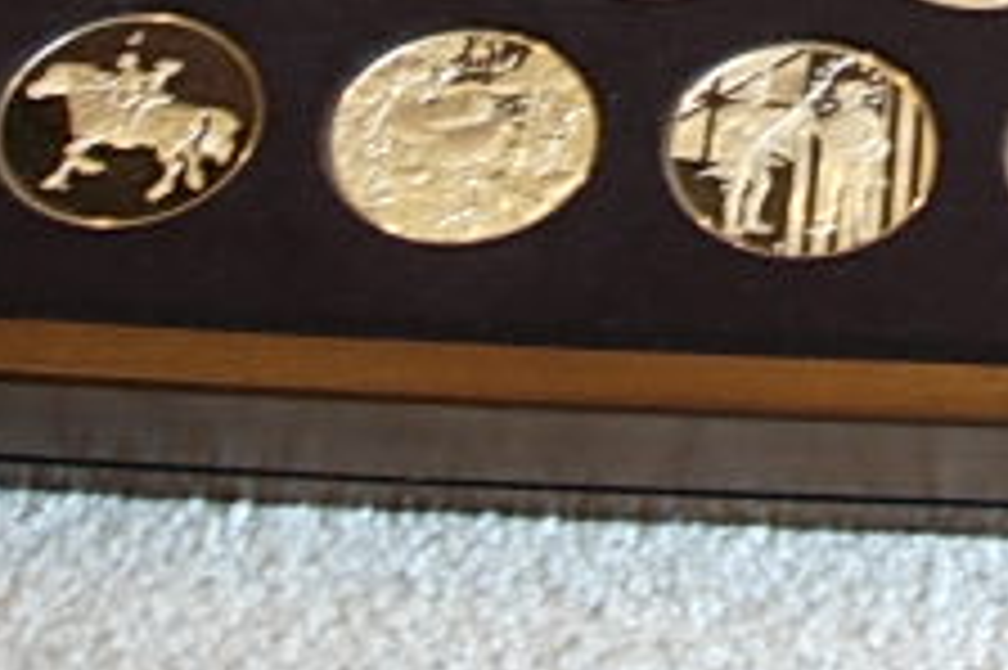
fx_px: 3162
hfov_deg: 17.5
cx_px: 1125
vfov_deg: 11.7
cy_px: -256
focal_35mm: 113
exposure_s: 1/5.6
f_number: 2.8
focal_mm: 7.8
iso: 64
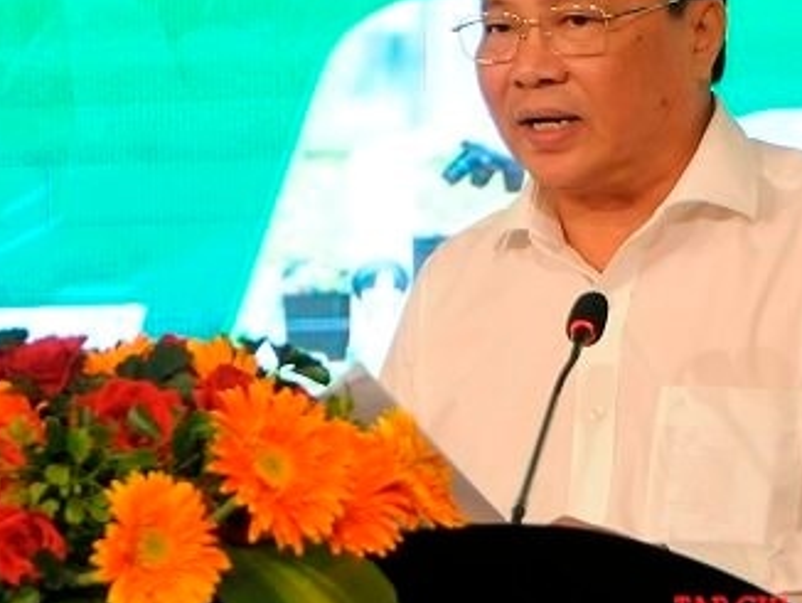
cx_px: 276
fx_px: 4915
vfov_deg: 7.0
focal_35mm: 212
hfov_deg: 9.3
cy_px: 213
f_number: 4.8
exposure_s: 1/60
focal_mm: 60
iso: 800
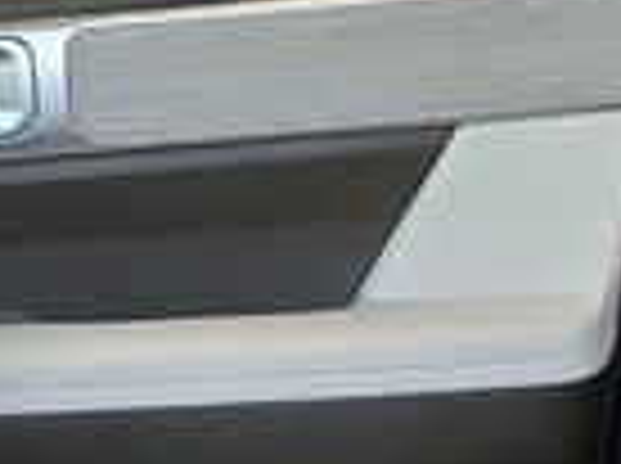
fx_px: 3062
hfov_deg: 11.5
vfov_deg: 8.5
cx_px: 58
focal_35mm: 171
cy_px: 581
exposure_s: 1/100
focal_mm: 6.3
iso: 80
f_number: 1.7
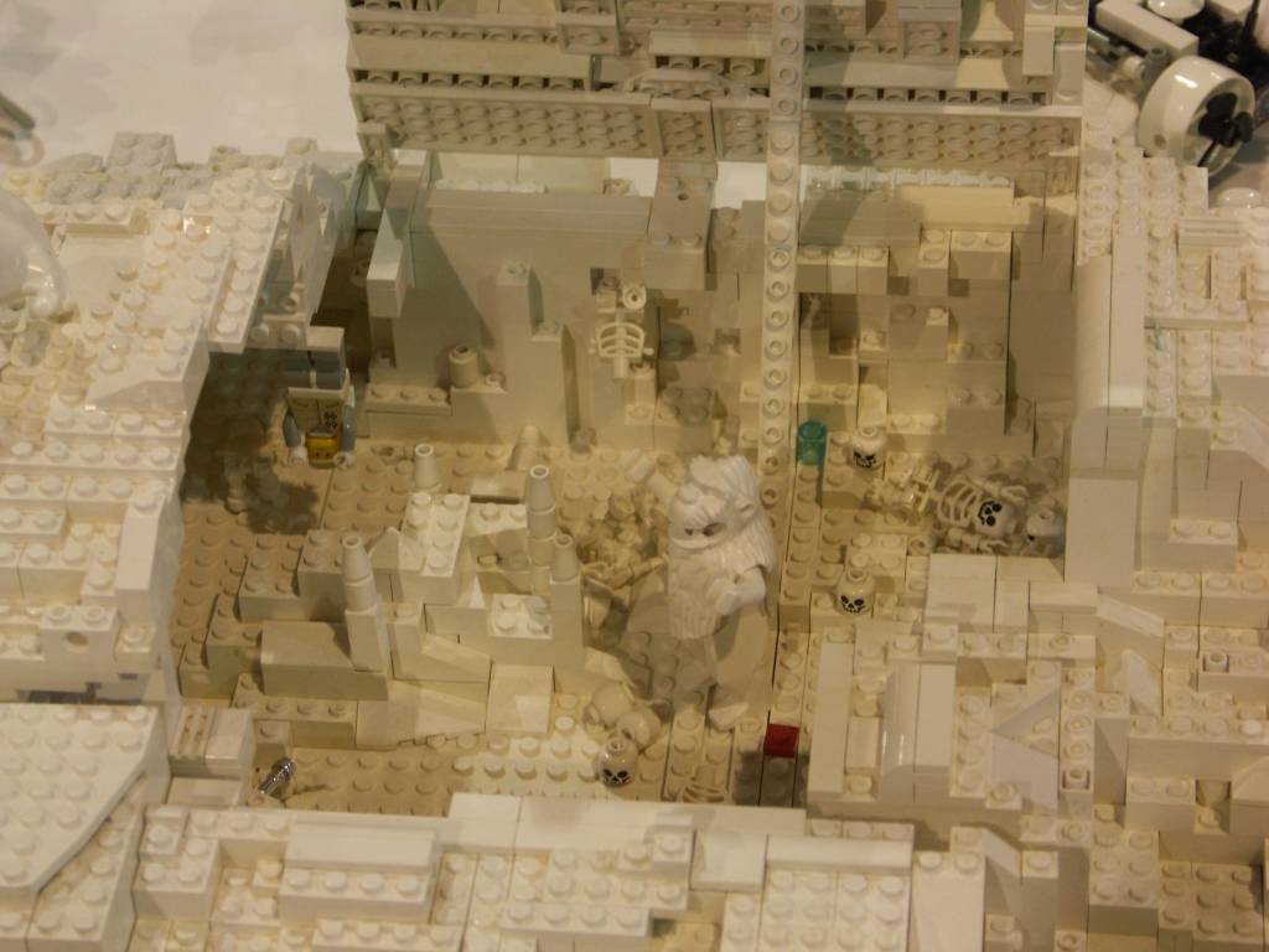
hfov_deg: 18.7
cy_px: 476
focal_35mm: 105
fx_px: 3849
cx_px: 634
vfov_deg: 14.1
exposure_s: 1/20
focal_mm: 26.76
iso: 200
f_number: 3.5
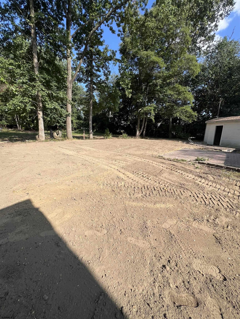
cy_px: 160
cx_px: 120
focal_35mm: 13
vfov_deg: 106.2
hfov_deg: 89.9
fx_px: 120
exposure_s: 1/1119
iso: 32
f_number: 1.8
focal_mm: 1.57
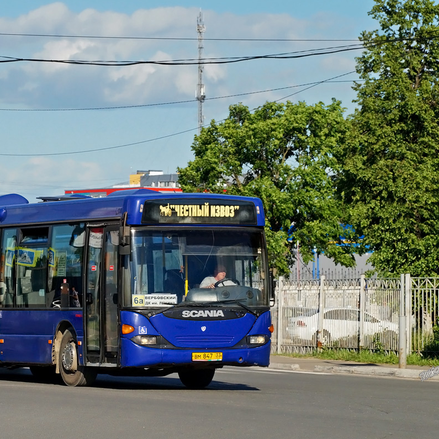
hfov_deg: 10.7
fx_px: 2348
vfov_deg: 10.7
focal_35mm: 164
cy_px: 219
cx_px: 111
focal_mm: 85
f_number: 7.1
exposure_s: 1/1000
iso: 200
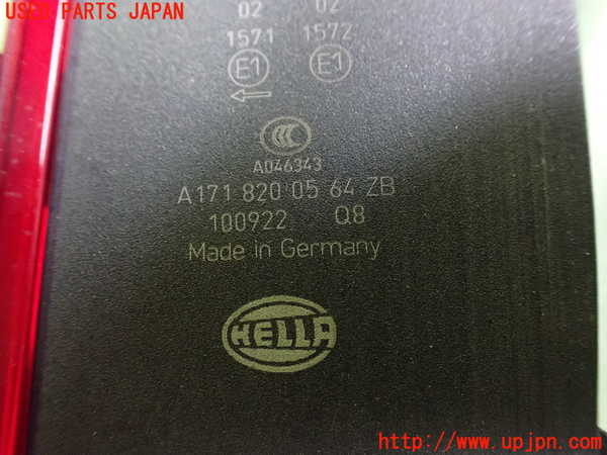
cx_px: 304
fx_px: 526
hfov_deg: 60.0
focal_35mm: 30
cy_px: 228
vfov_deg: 46.8
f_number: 2.3
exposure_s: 1/30
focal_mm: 5.4
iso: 1250
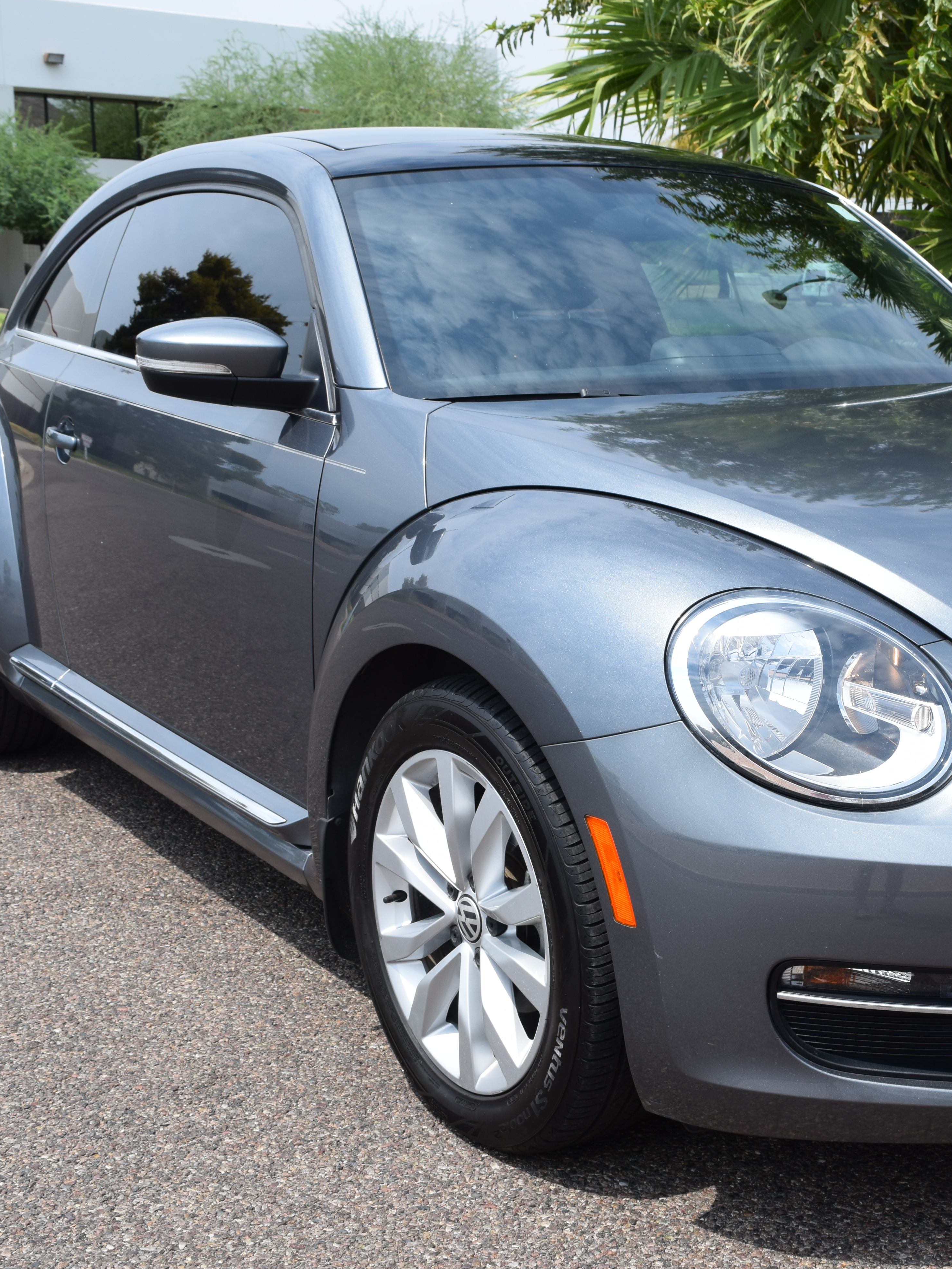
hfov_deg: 28.2
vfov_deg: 37.7
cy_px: 639
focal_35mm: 51
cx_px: 736
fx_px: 1861
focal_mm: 23
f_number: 10
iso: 200
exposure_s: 1/400
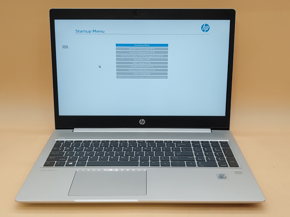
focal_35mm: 44
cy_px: 108
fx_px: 369
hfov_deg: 42.9
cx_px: 145
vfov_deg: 32.9
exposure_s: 1/120
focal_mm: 4.36
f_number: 1.8
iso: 50
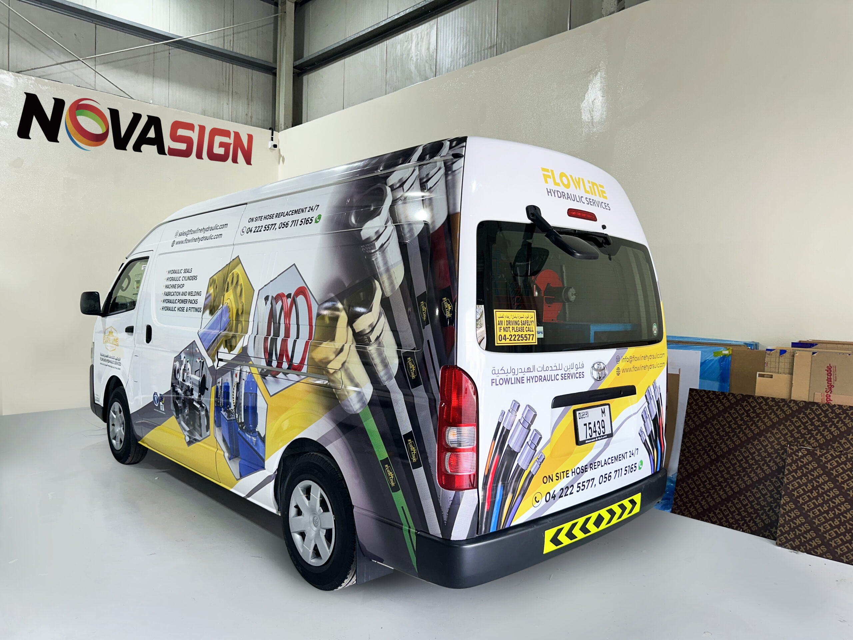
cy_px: 320
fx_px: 591
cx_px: 426
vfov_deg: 56.8
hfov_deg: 71.6
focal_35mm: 24
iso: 64
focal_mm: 6.86
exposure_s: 1/121
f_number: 1.78
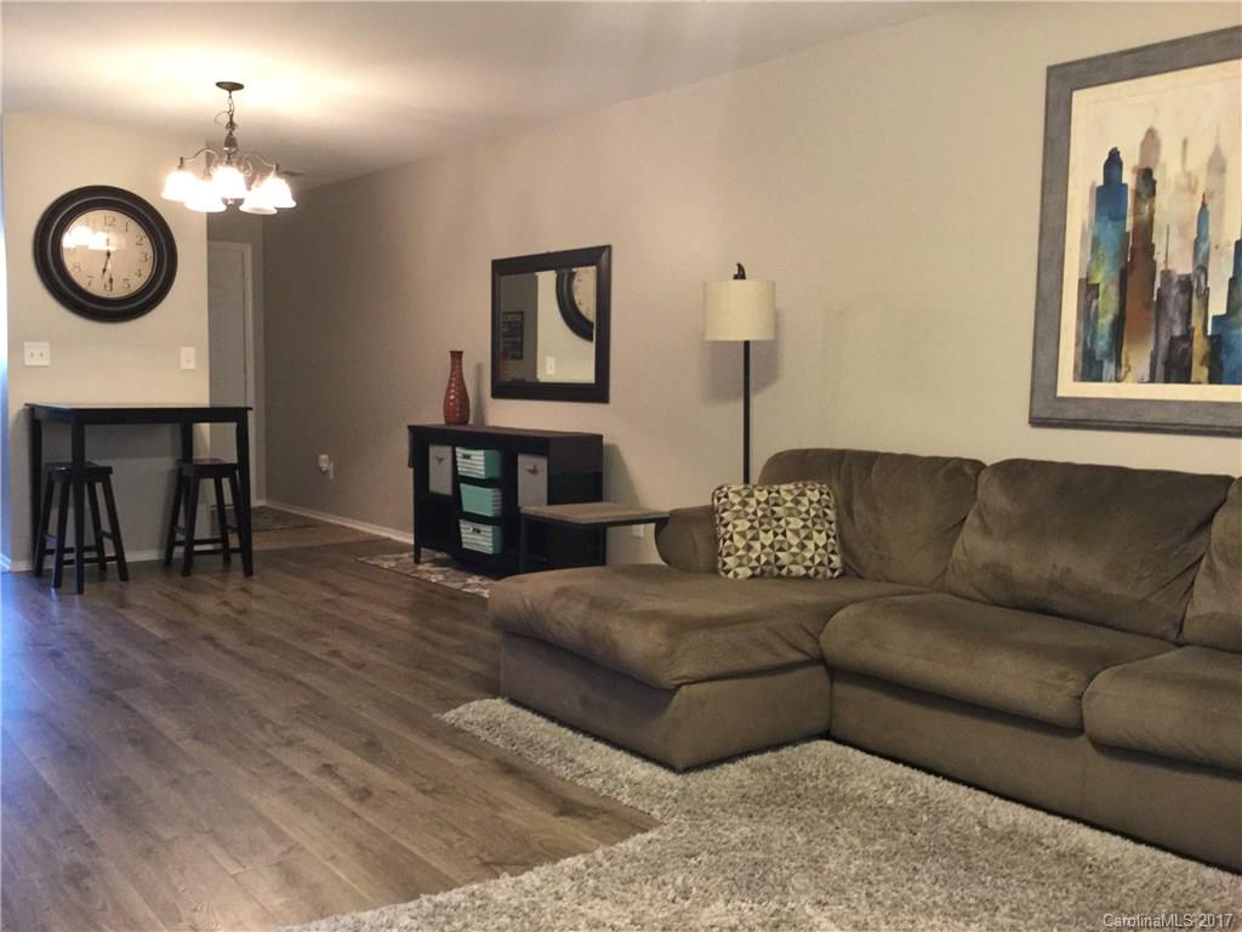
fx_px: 1112
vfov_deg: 45.4
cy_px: 466
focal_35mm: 31
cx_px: 621
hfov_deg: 58.4
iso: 200
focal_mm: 3.3
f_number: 2.4
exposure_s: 1/17
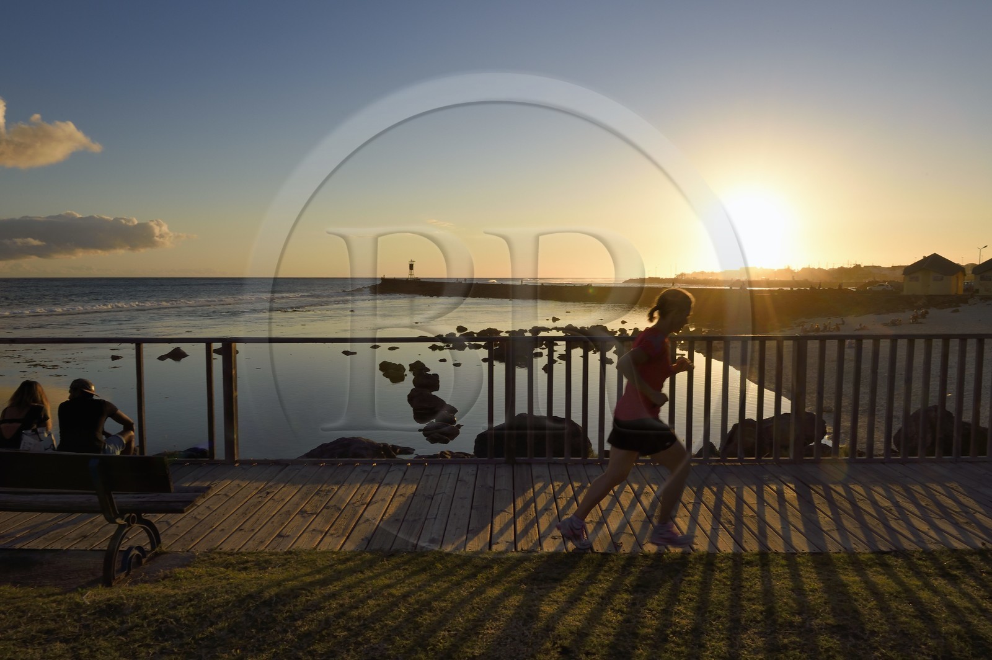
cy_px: 330
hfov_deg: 73.8
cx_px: 496
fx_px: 661
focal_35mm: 24
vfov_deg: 53.1
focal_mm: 24
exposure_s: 1/125
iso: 200
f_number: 20
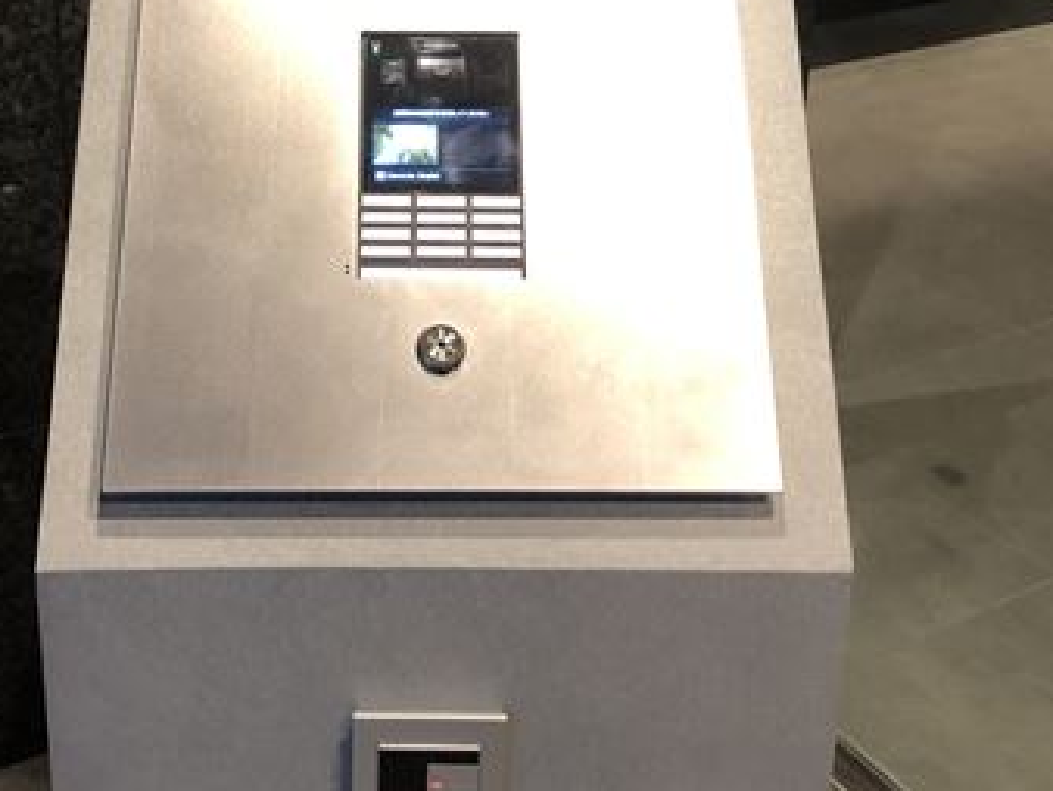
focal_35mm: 53
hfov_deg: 36.0
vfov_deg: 26.7
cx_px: 427
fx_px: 1613
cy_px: 100
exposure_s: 1/14
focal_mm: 3.99
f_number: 1.8
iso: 100
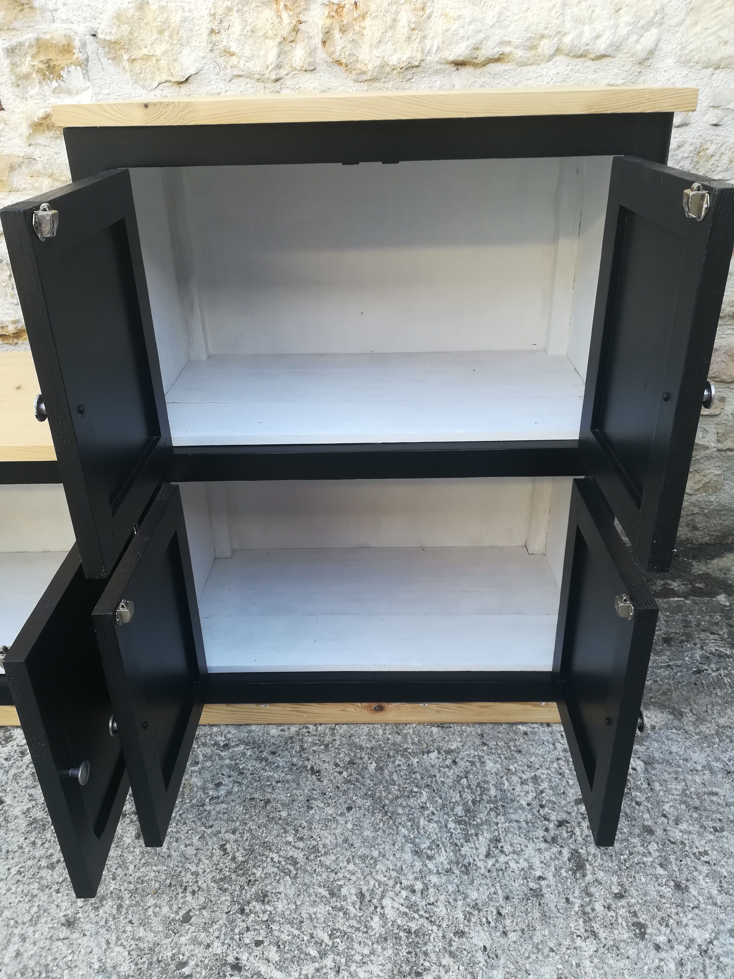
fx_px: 735
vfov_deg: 67.3
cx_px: 367
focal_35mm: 26
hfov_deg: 53.1
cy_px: 490
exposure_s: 1/50
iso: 64
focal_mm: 3.83
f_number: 2.2
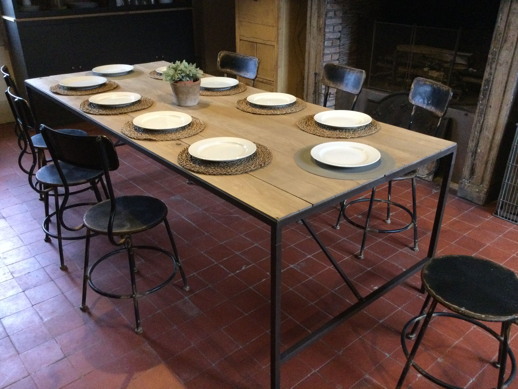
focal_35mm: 31
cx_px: 259
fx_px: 464
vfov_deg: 45.4
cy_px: 194
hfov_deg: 58.4
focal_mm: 3.3
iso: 250
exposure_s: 1/17
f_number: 2.4
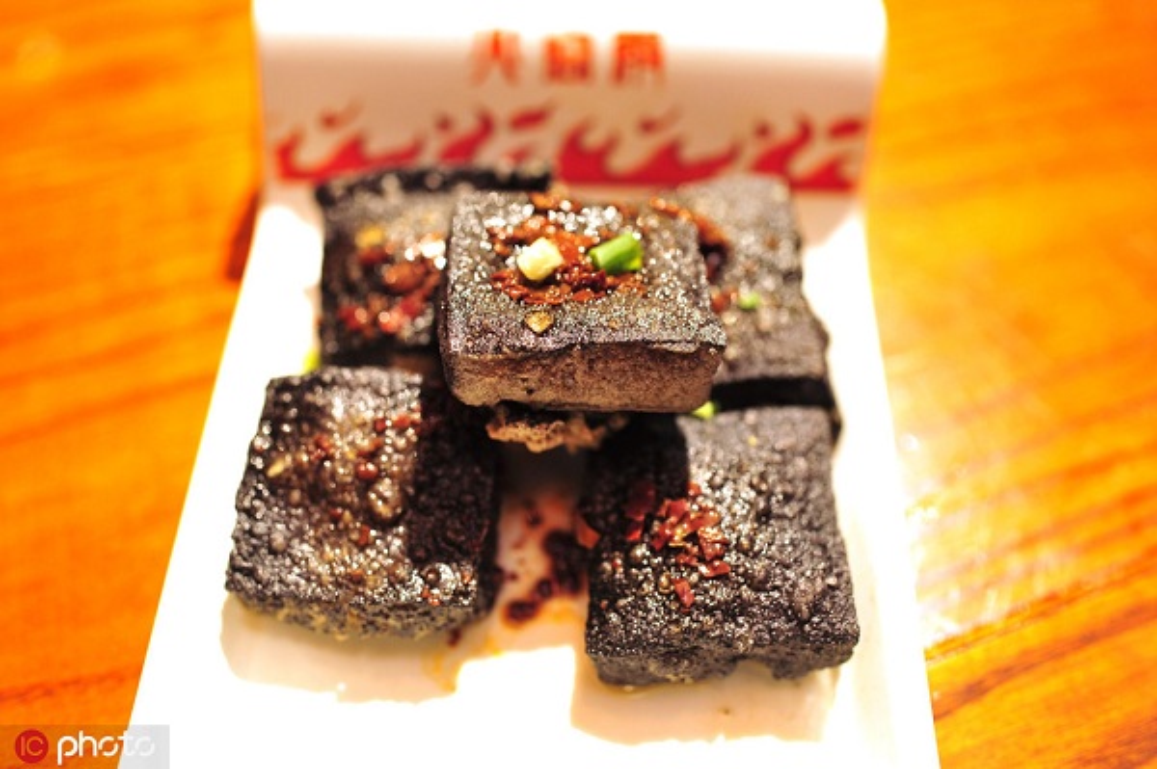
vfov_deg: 37.8
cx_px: 578
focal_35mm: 35
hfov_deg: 54.5
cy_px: 384
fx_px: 1124
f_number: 3.2
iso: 640
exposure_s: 1/80
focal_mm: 35
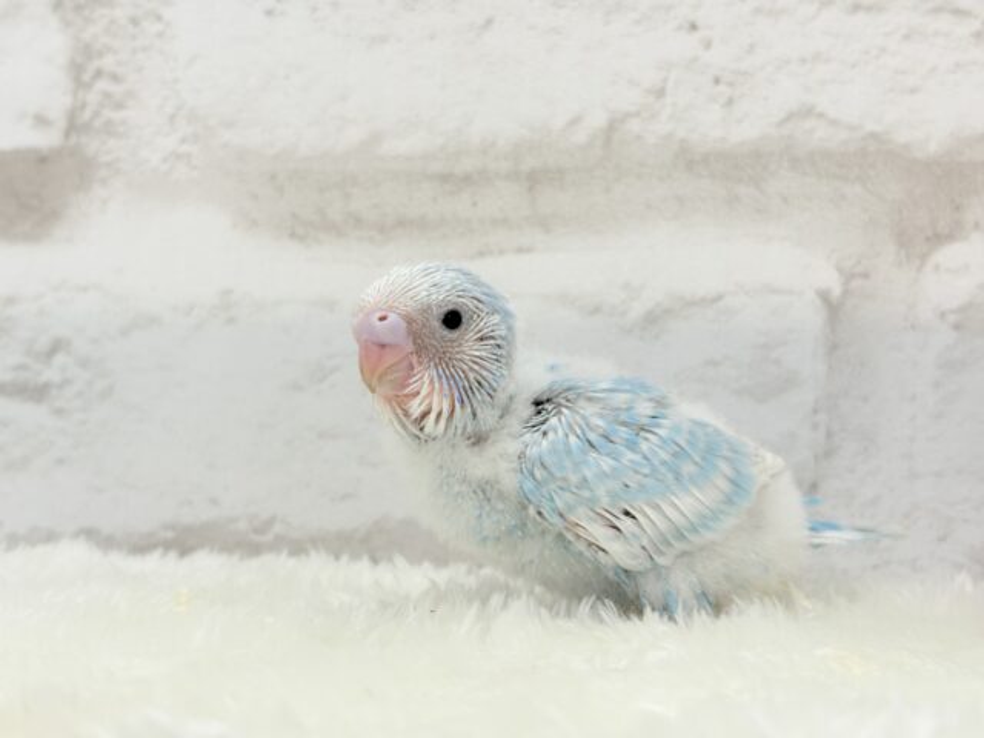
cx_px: 492
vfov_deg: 28.0
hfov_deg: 36.8
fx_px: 1478
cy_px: 369
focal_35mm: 52
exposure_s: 1/50
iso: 40
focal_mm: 5.96
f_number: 1.6
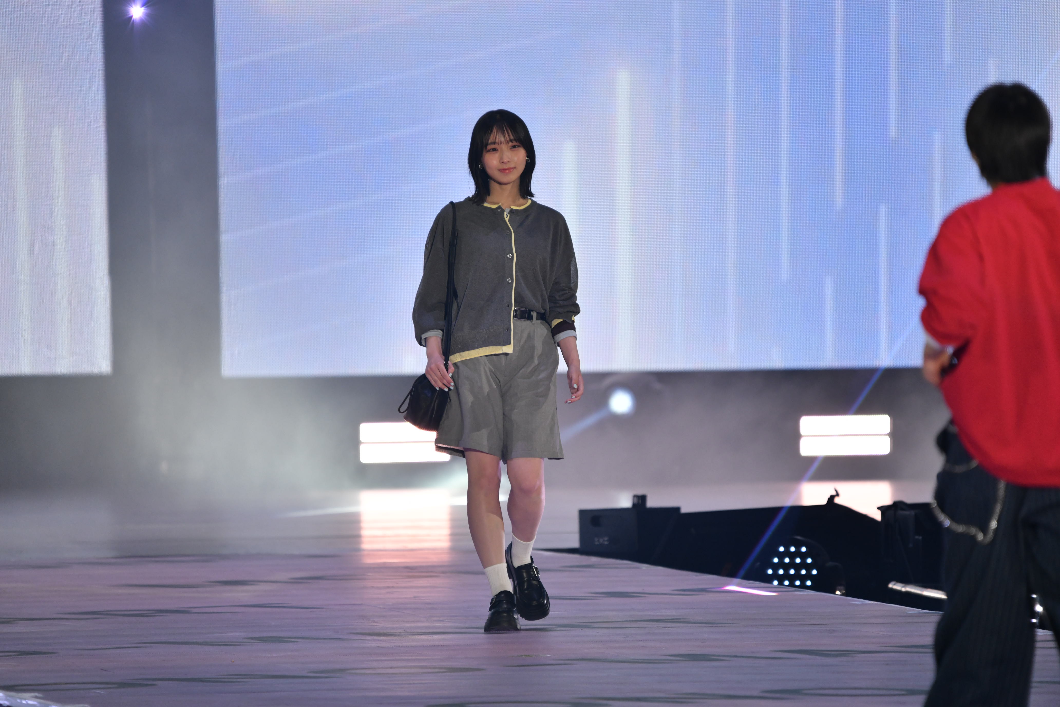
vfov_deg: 2.5
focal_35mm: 550
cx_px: 530
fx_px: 16193
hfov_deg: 3.7
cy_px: 354
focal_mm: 550
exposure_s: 1/1000
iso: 1600
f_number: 6.3
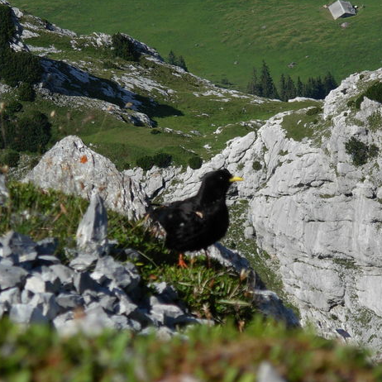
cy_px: 184
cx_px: 227
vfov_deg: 6.0
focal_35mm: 291
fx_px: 3633
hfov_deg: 6.0
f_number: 5
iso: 79
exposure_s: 1/558
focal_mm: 31.4
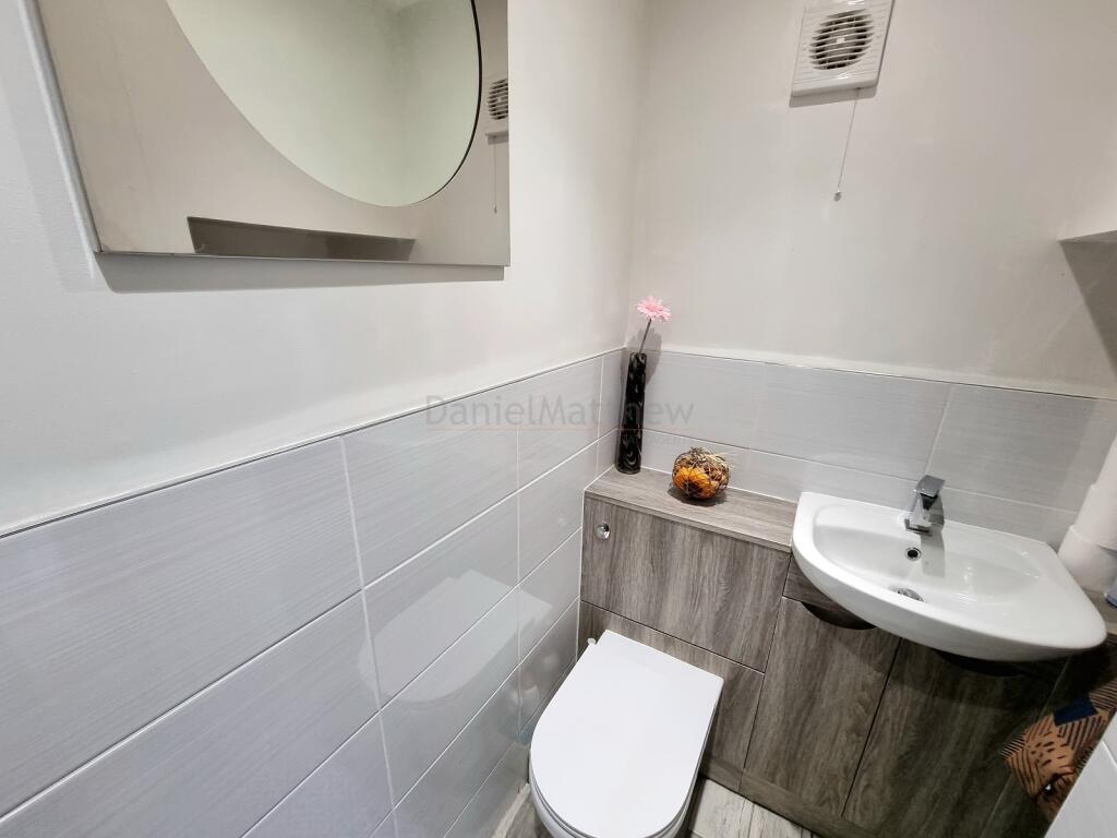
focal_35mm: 13
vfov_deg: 89.9
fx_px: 419
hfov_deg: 106.2
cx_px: 558
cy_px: 419
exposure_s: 1/60.2
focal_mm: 2.2
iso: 320
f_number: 2.2
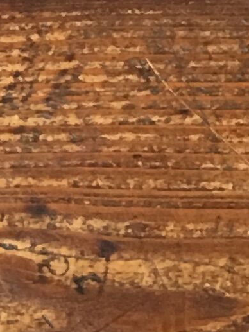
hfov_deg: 6.2
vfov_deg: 8.3
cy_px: -361
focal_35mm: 226
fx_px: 2167
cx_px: -437
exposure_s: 1/17
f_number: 2.2
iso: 64
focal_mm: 4.15
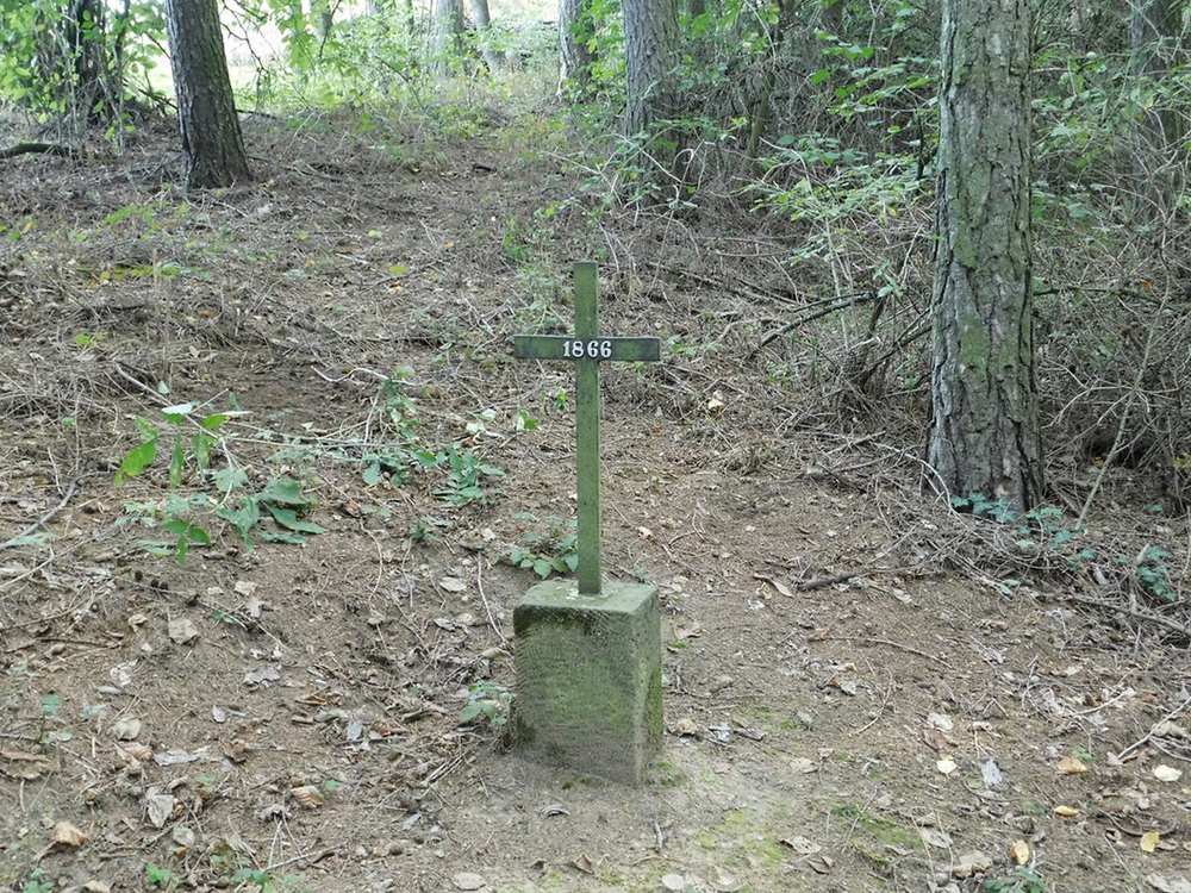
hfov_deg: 51.4
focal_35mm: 36
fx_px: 1239
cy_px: 446
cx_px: 596
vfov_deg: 39.7
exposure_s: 1/50
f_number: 3.5
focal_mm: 6.3
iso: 800
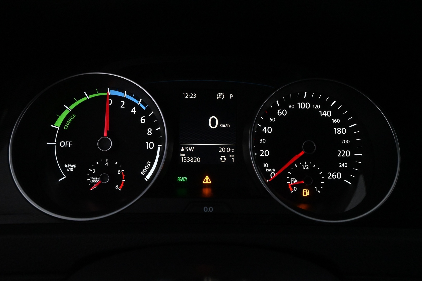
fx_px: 316
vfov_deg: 47.9
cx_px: 211
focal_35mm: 27
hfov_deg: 67.4
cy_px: 140
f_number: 6.3
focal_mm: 18
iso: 5000
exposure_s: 1/125
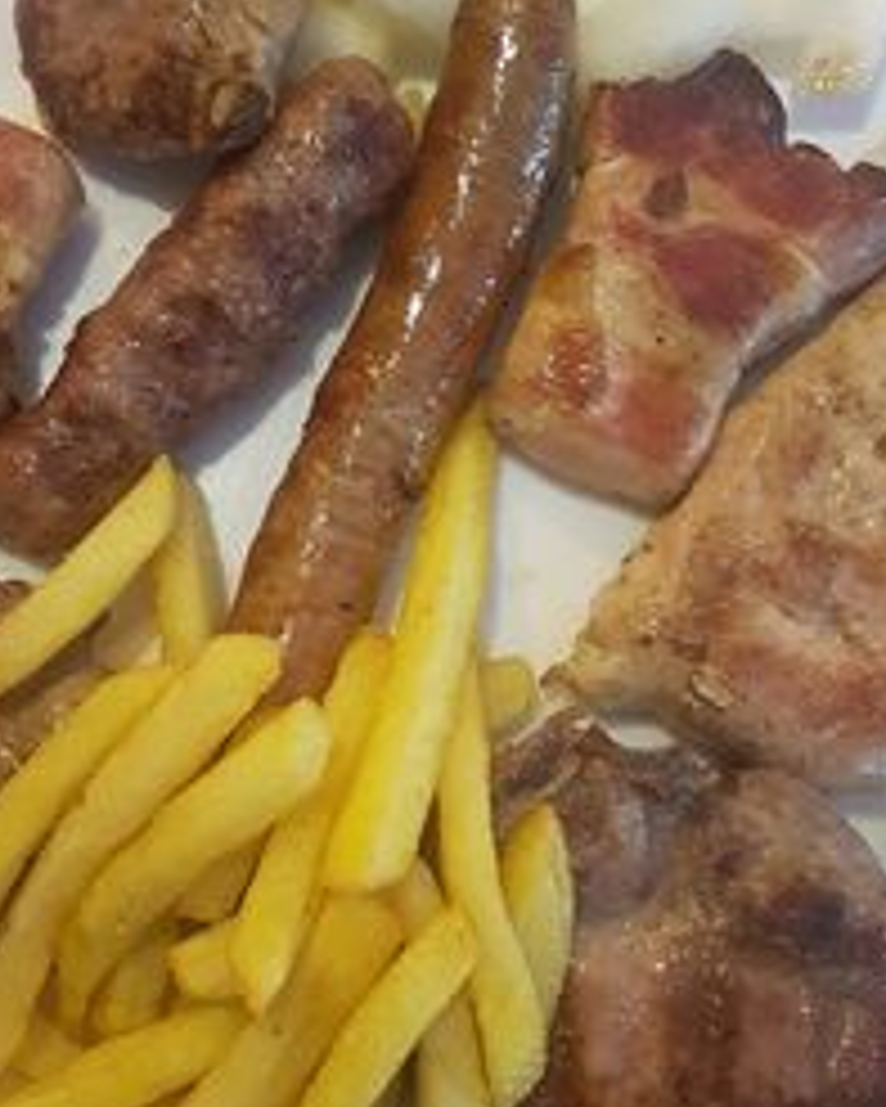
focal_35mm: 44
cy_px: 585
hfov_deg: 34.1
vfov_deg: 42.0
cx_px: 405
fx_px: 1441
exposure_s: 1/10
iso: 200
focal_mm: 4.2
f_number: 1.7
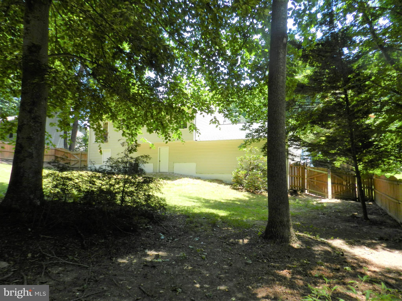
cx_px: 201
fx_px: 267
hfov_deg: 73.9
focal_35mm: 23
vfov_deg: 58.9
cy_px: 150
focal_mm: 4
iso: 160
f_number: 3.4
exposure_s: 1/250
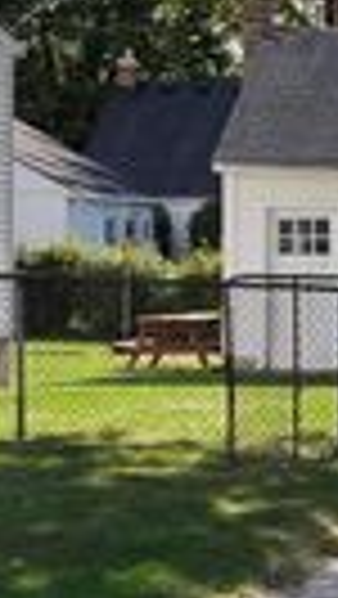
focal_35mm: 153
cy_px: 393
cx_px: 541
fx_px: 2433
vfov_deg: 14.0
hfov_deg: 7.8
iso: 20
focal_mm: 3.99
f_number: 1.8
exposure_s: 1/578
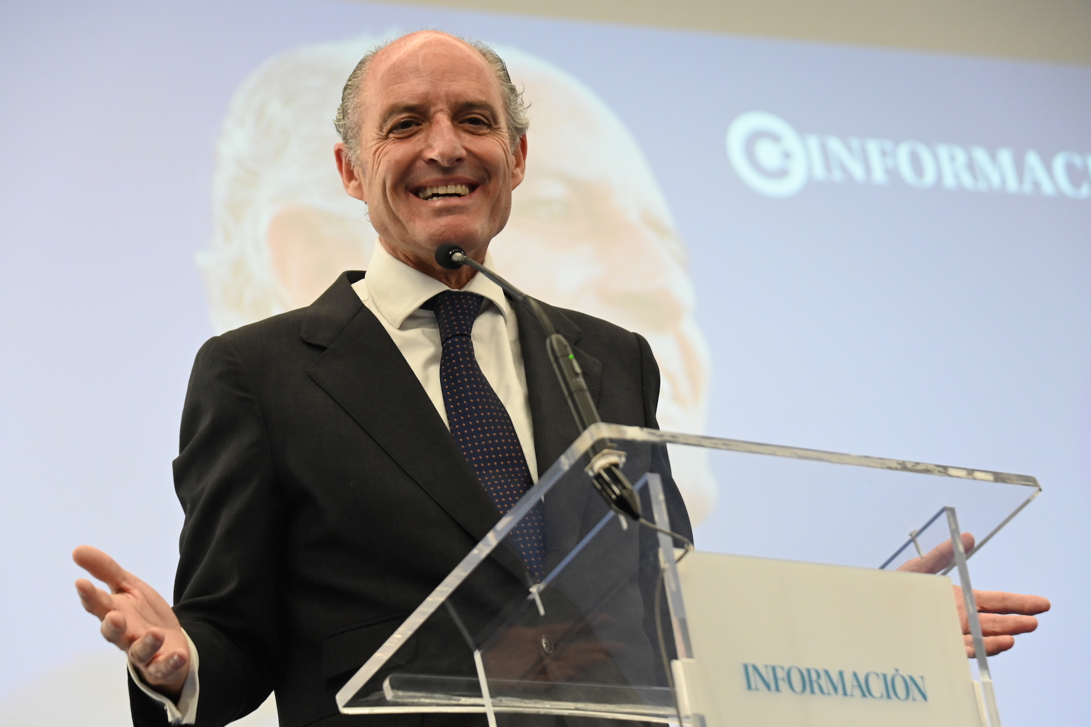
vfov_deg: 11.4
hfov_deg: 17.1
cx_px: 546
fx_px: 3636
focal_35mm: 120
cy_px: 364
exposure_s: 1/160
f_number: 5.6
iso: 4000
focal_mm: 120
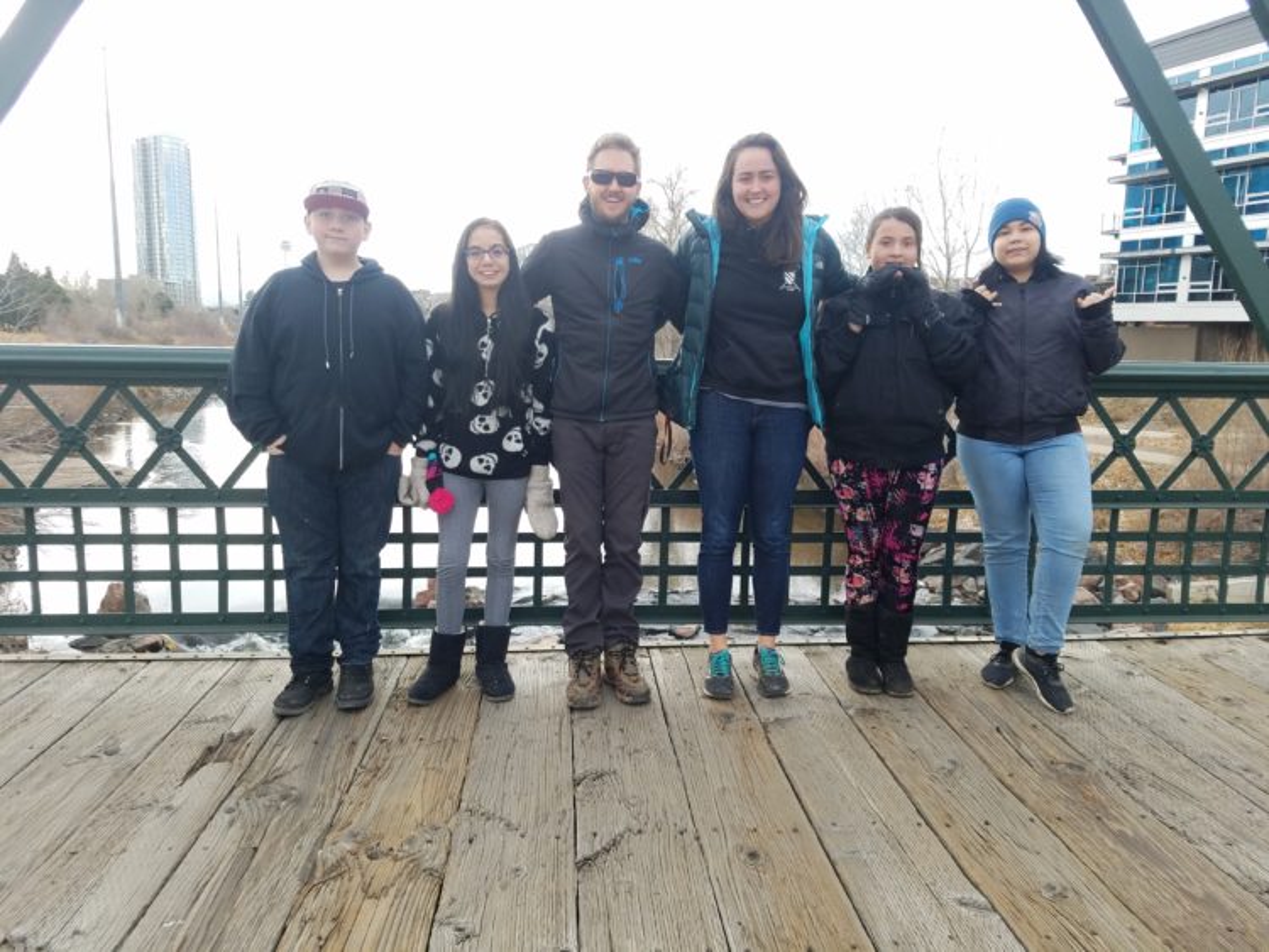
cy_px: 476
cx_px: 634
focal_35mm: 26
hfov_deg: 67.3
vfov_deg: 53.1
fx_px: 953
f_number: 1.7
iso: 50
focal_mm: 4.2
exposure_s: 1/251
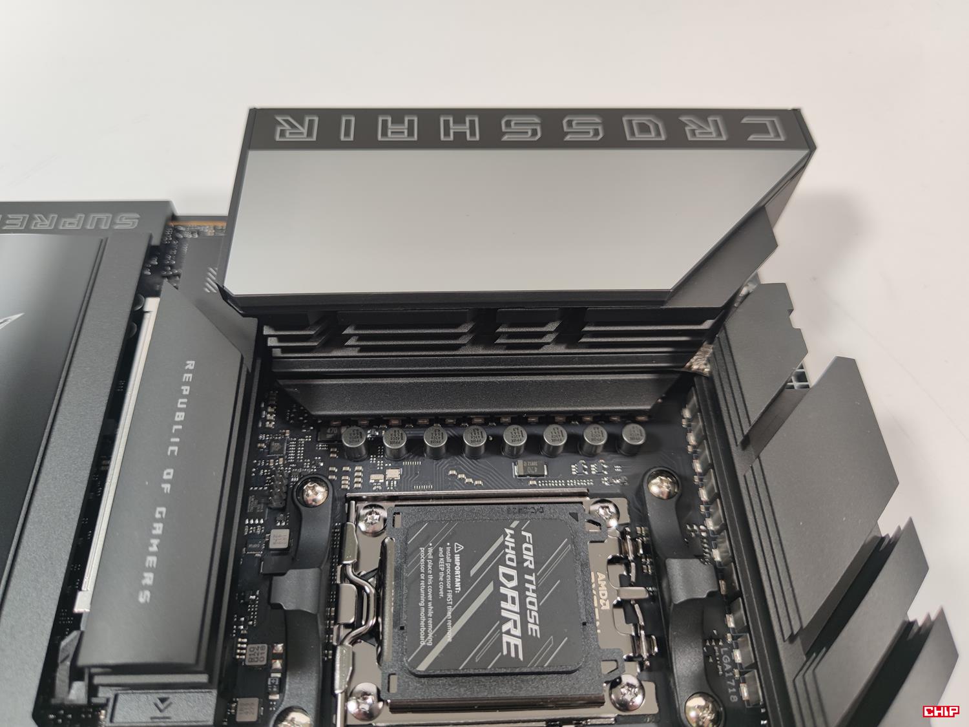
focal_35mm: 25
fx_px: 700
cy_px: 364
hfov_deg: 69.4
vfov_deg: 54.9
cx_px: 484
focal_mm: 6.78
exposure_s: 1/100
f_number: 1.85
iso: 78
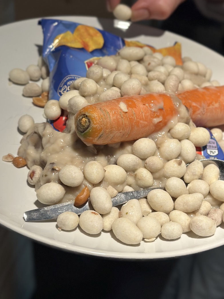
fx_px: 509
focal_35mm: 59
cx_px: 130
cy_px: 120
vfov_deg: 32.6
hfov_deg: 24.8
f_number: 1.78
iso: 125
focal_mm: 6.86
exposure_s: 1/100
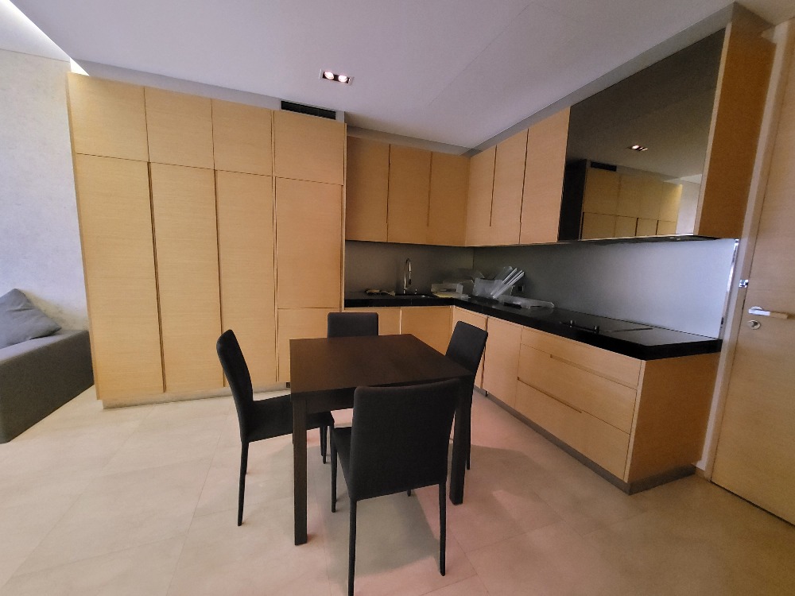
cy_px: 298
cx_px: 398
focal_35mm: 13
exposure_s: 1/25
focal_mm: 1.74
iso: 1250
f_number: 2.2
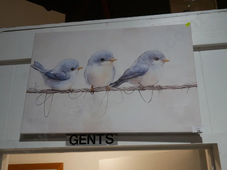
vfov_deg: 37.7
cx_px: 114
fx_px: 249
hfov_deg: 49.0
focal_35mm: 38
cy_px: 85
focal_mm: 19
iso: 200
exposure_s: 1/80
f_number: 4.1
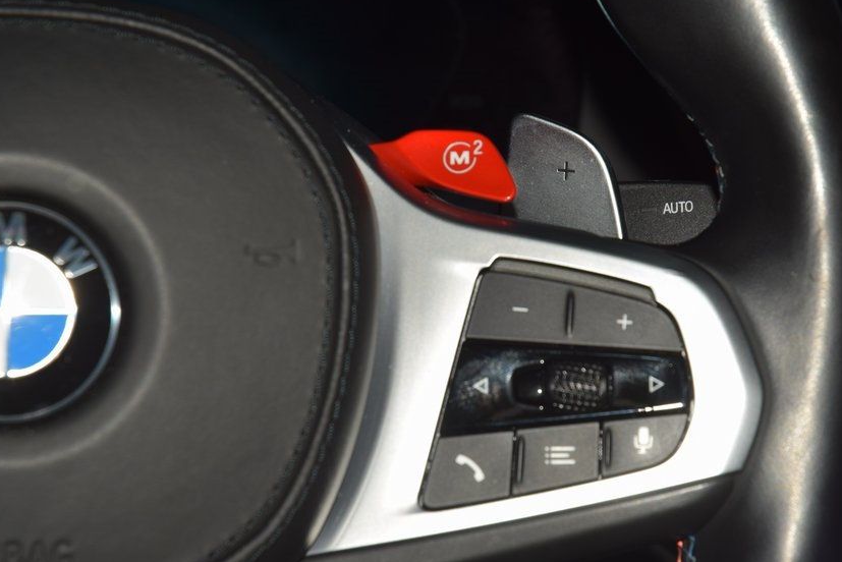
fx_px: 3041
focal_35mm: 130
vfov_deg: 10.6
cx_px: 513
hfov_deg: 15.7
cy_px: 287
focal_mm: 70
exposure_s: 1/125
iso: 100
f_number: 8
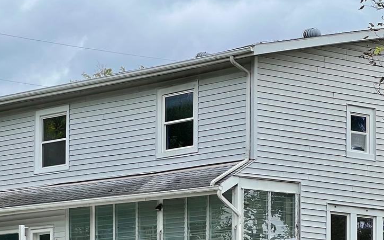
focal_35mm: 162
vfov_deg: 8.0
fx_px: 1695
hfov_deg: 12.8
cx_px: 30
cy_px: 270
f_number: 2.8
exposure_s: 1/374
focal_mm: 9
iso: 32
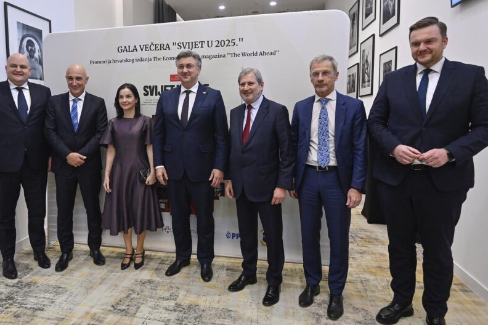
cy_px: 147
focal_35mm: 24
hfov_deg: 72.8
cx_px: 191
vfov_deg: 53.0
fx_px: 325
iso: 2000
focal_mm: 19
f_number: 4
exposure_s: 1/125
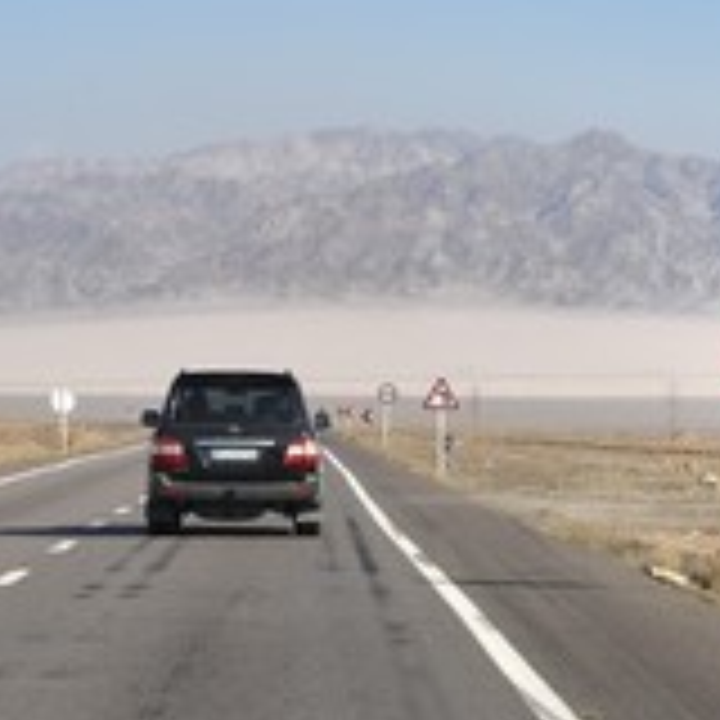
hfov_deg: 11.2
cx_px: 148
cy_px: 490
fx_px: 3671
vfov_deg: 11.2
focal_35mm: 156
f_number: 11
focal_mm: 70
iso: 200
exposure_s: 1/320
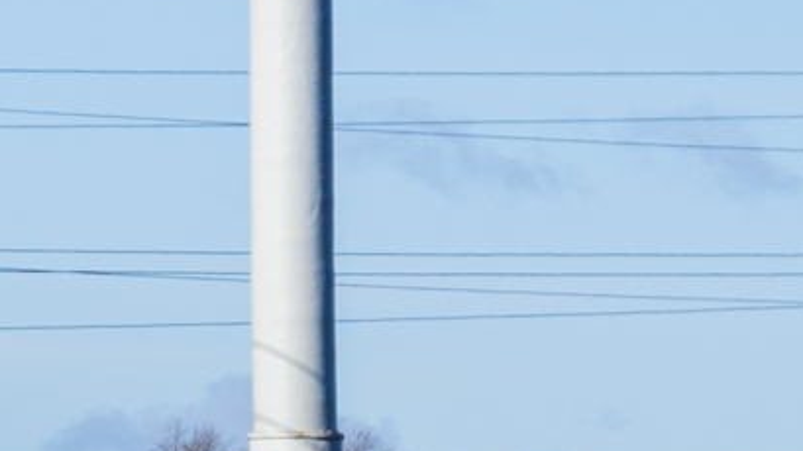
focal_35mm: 623
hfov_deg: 3.5
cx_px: -177
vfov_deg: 1.9
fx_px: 13254
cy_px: 631
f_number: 6
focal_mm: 135
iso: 125
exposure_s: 1/500
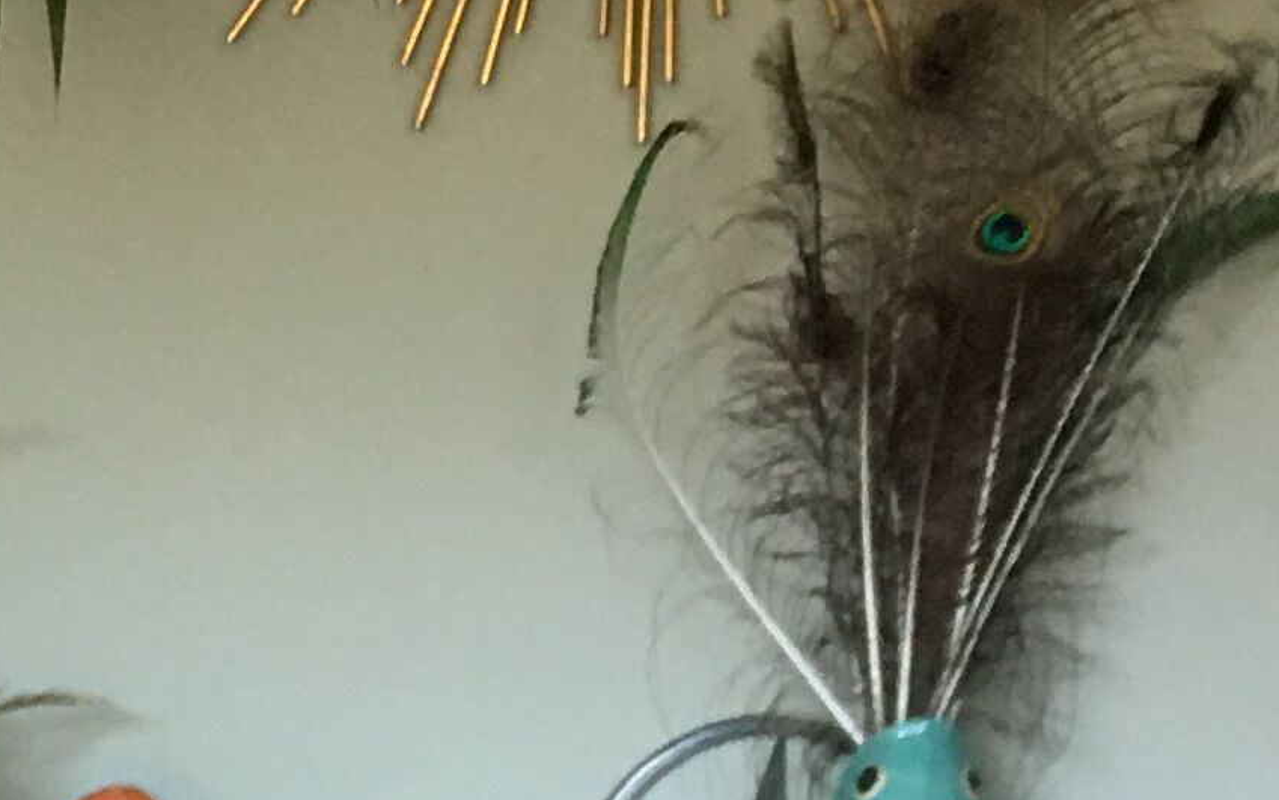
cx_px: -994
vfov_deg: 8.6
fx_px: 5090
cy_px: 1443
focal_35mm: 146
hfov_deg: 13.0
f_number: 2.2
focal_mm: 4.15
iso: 64
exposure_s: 1/33
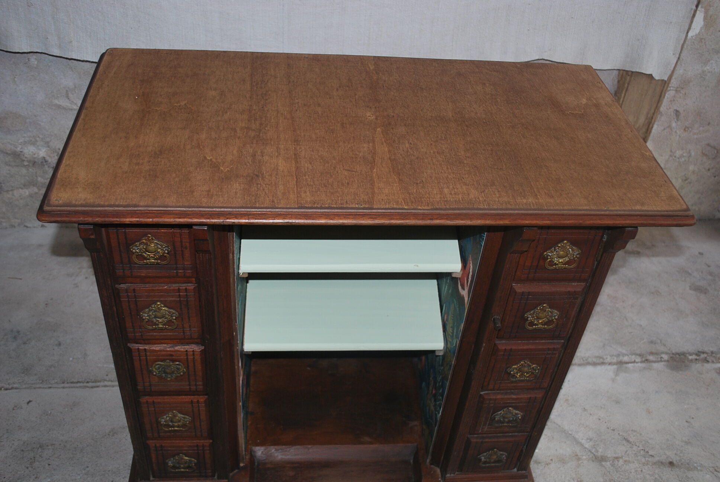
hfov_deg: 53.1
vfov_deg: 37.0
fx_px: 721
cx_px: 360
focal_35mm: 36
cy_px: 241
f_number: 4.2
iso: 200
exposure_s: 1/60
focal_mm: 24
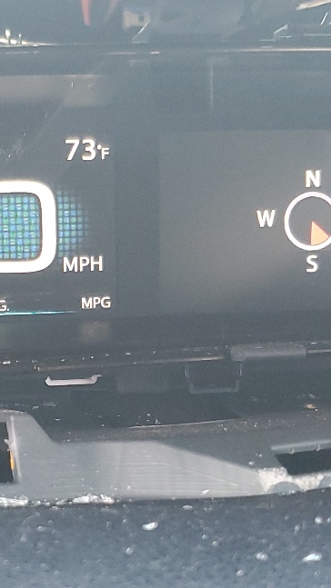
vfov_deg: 30.1
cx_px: 30
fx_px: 1092
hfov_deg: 17.0
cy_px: 334
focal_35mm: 70
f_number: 1.5
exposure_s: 1/60.2
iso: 183
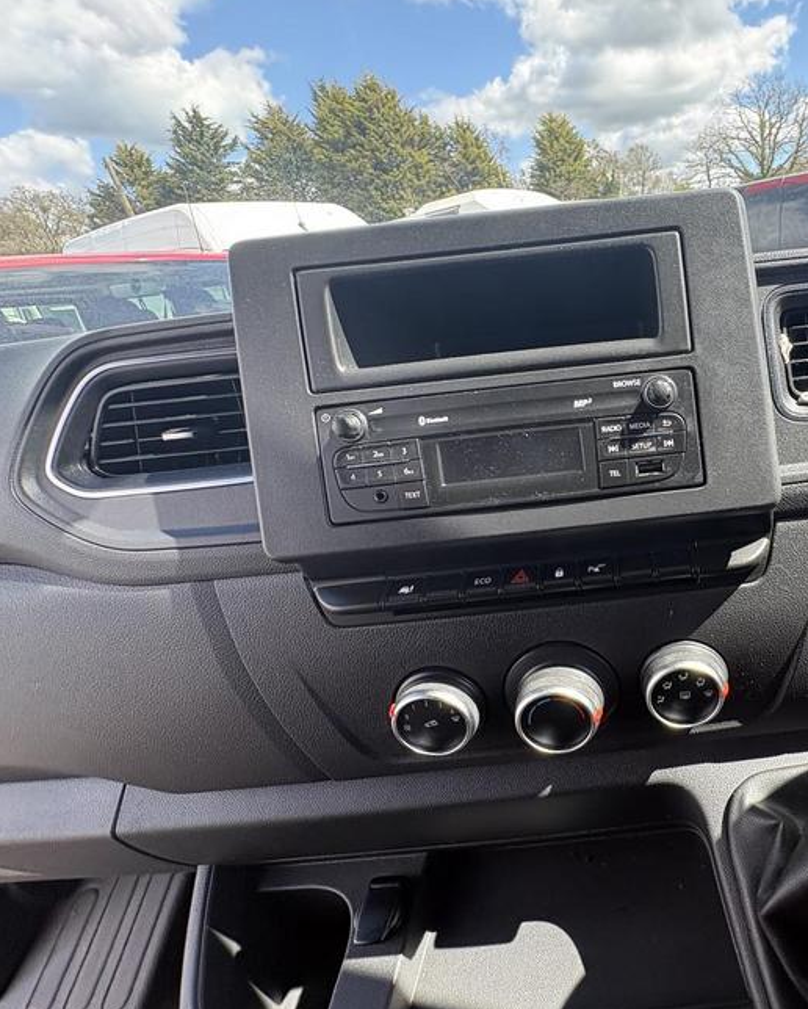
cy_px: 489
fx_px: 567
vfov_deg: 83.2
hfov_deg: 63.2
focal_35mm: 19
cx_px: 673
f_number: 2.2
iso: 80
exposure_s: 1/138
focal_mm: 2.22
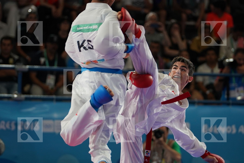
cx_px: 122
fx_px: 1613
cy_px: 82
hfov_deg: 8.7
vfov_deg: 5.8
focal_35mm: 238
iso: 1000
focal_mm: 159
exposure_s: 1/1000
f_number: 2.8
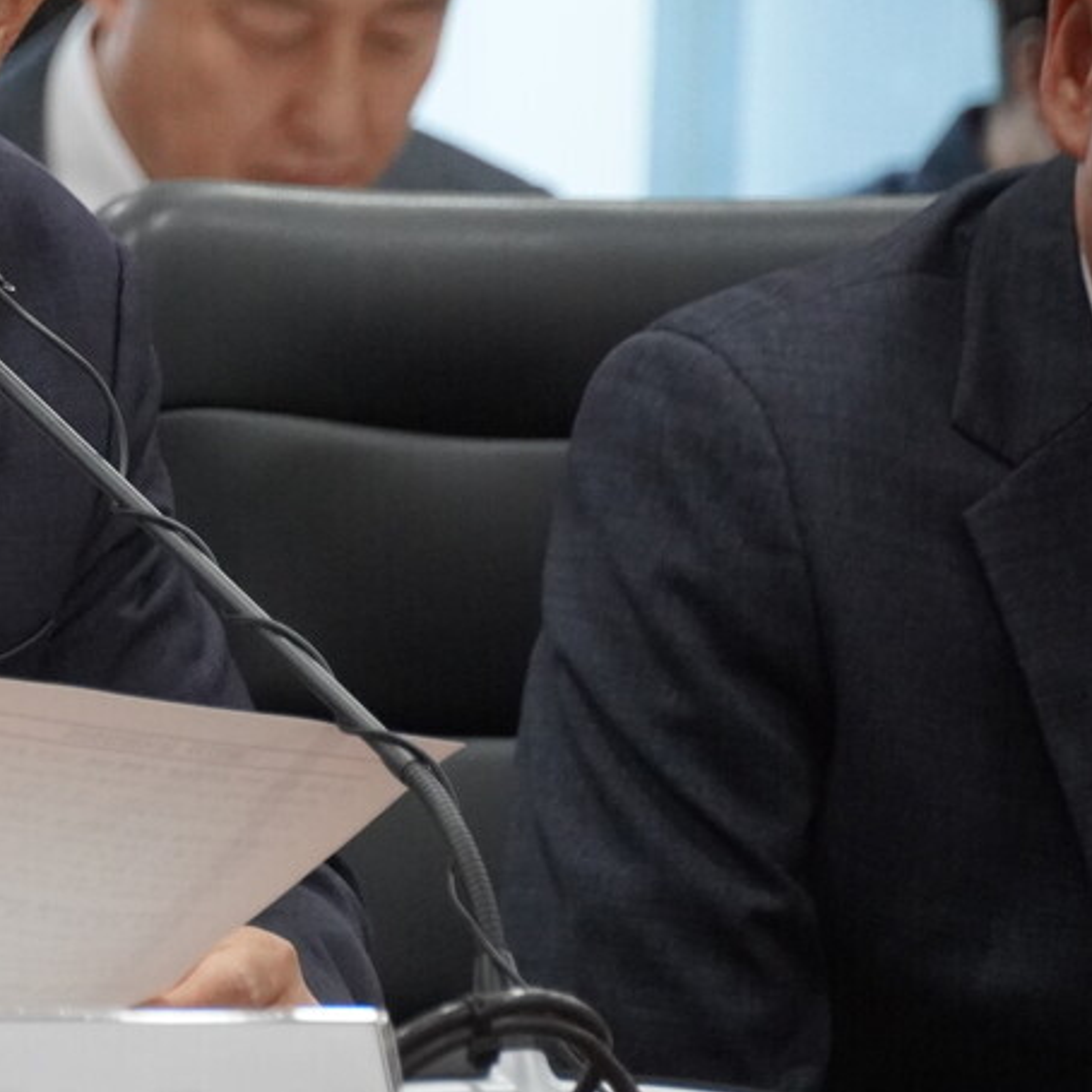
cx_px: -366
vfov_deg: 4.3
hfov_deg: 4.3
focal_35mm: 410
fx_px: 14633
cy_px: 194
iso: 3200
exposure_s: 1/200
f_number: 5.6
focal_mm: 114
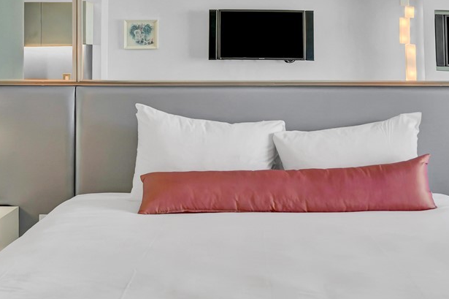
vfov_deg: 25.2
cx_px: 259
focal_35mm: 53
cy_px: 73
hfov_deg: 37.5
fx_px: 660
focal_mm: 30
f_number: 8
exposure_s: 1/30
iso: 800
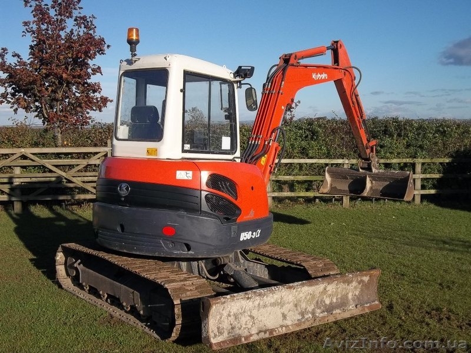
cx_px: 236
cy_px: 176
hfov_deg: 42.9
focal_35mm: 44
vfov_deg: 32.9
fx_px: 599
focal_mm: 7.8
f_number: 11.3
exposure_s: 1/125
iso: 80
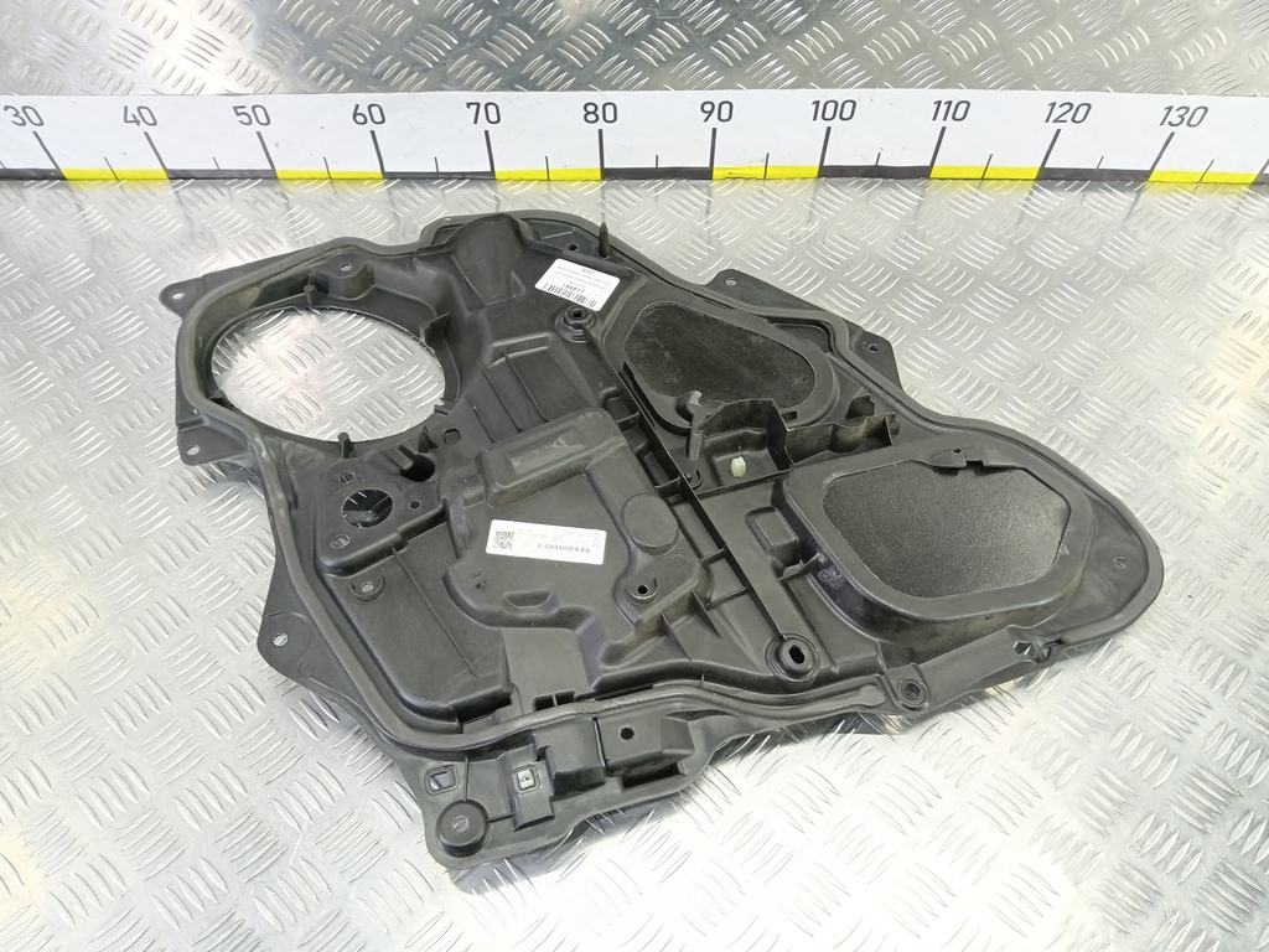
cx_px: 634
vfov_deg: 58.9
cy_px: 476
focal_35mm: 23
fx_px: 843
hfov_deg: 73.9
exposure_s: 1/33.3
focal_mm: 4.11
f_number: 1.6
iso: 215
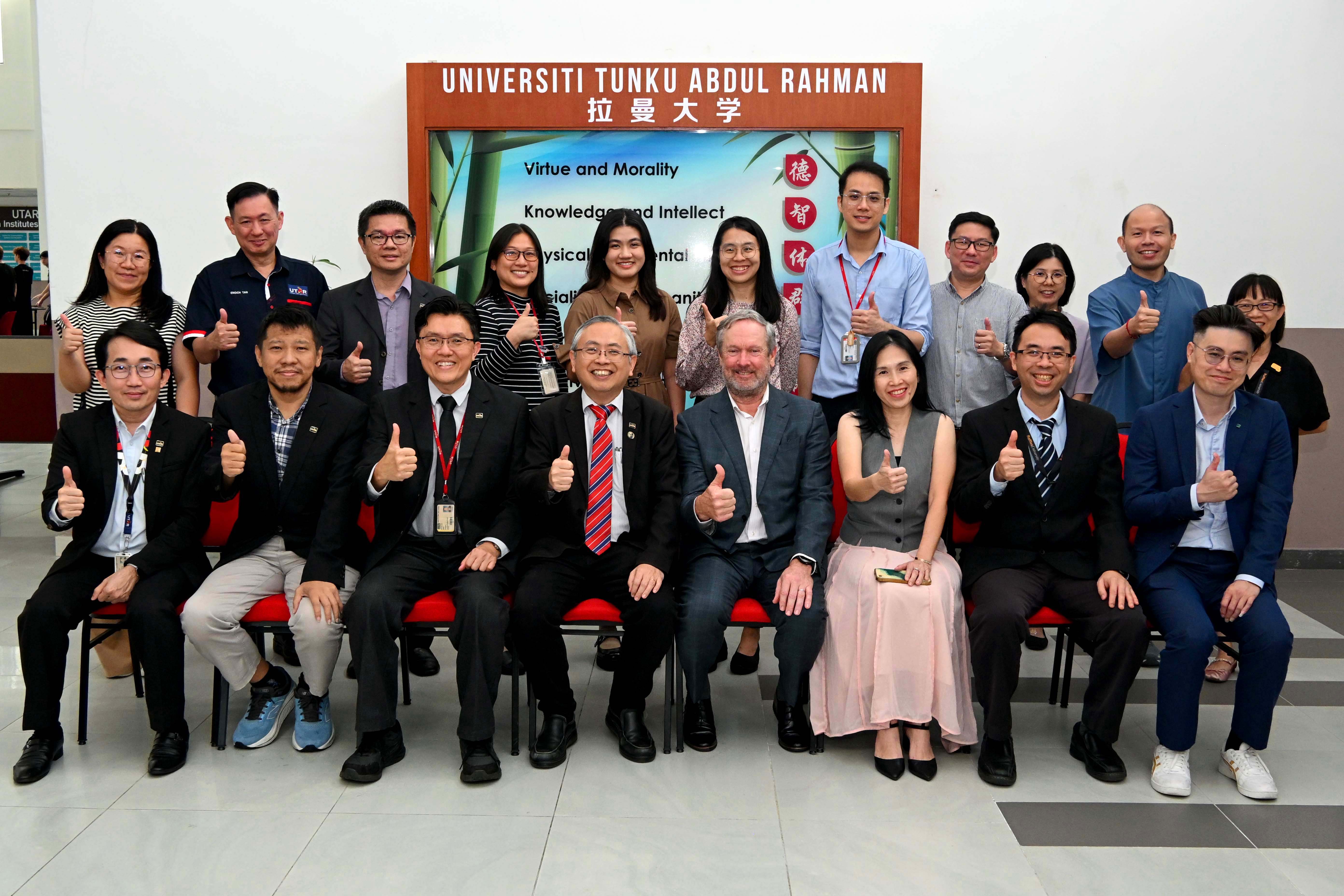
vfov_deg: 43.6
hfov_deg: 61.9
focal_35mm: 30
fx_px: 1120
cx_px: 672
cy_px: 448
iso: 1250
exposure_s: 1/100
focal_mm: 20
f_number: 5
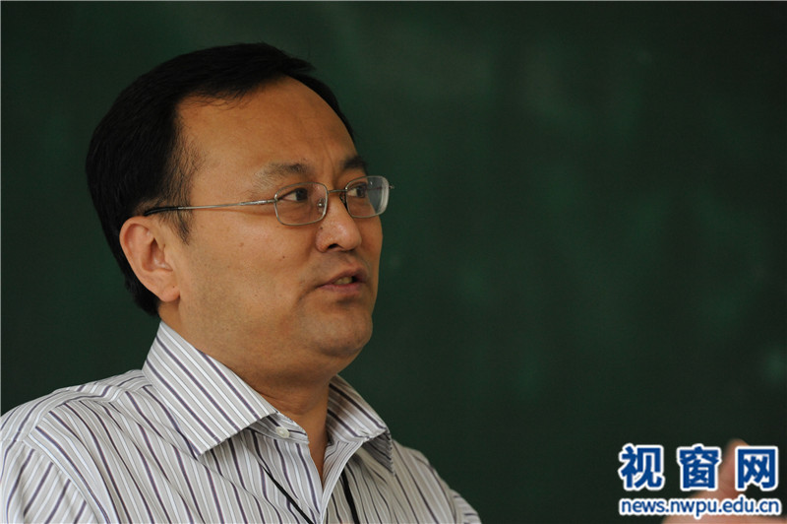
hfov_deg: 11.4
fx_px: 3932
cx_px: 394
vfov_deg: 7.6
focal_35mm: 180
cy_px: 262
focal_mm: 180
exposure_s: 1/80
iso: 3200
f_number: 5
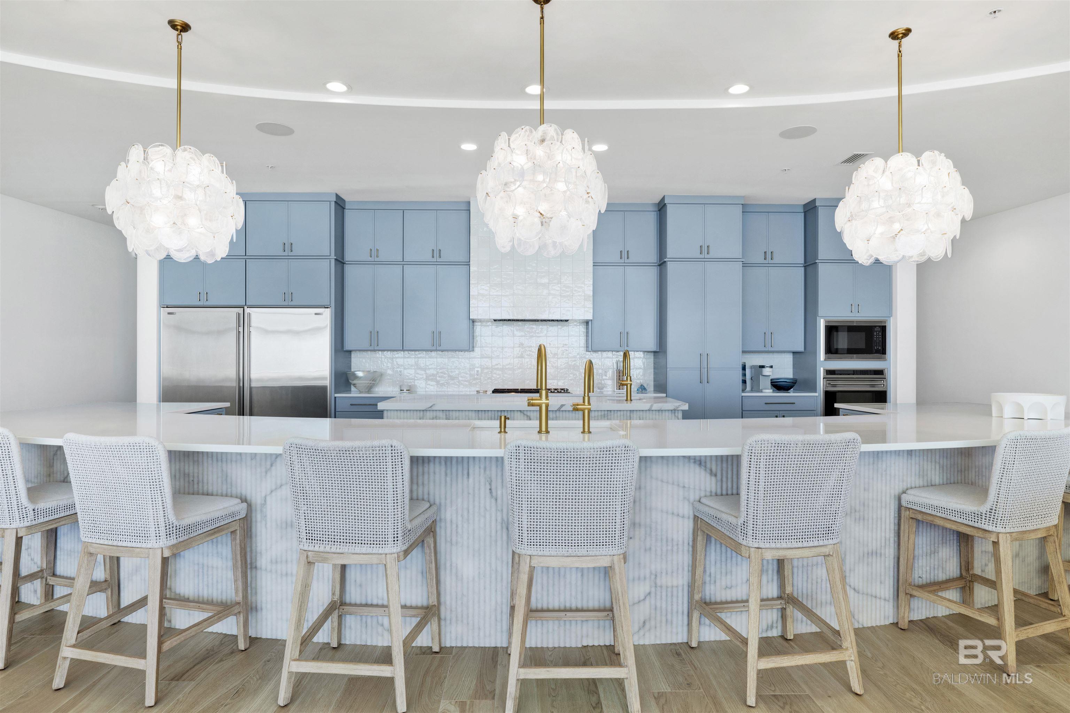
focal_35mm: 20
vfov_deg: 61.9
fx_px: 594
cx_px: 535
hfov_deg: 84.0
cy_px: 356
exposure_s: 1/30
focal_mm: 20
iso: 400
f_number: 11
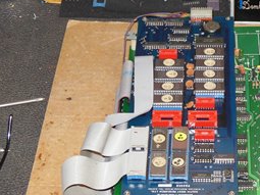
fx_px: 871
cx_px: 211
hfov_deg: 16.8
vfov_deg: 12.8
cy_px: 74
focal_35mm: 116
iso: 250
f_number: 4.3
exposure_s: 1/60
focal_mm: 11.7
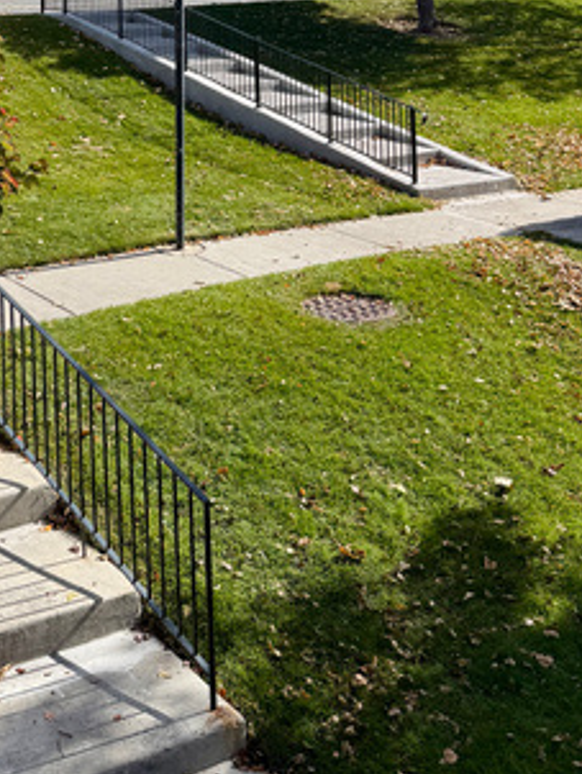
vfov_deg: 29.3
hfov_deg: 23.8
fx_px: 1366
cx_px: 141
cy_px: -21
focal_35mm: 61
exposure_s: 1/2801
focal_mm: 6.76
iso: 80
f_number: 1.78
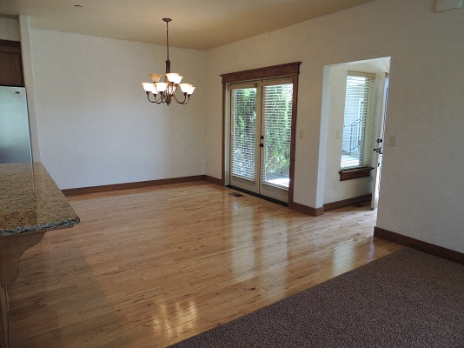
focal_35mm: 24
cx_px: 232
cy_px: 174
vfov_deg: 56.8
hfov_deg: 71.6
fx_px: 322
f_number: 3
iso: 100
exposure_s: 1/40
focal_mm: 4.3
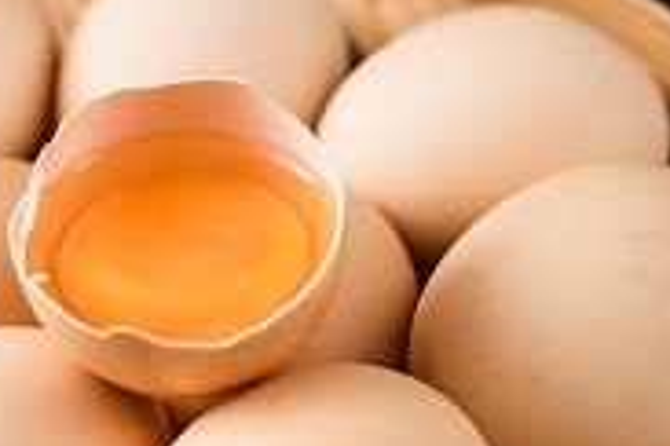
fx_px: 2847
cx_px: -26
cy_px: 161
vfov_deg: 9.0
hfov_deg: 13.2
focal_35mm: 153
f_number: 5.6
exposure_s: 1/125
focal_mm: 70
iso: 100
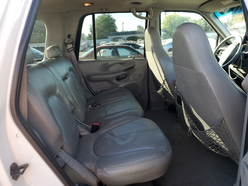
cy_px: 93
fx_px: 186
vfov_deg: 53.1
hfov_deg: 67.3
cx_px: 124
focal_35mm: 26
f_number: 1.5
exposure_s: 1/204
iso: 50
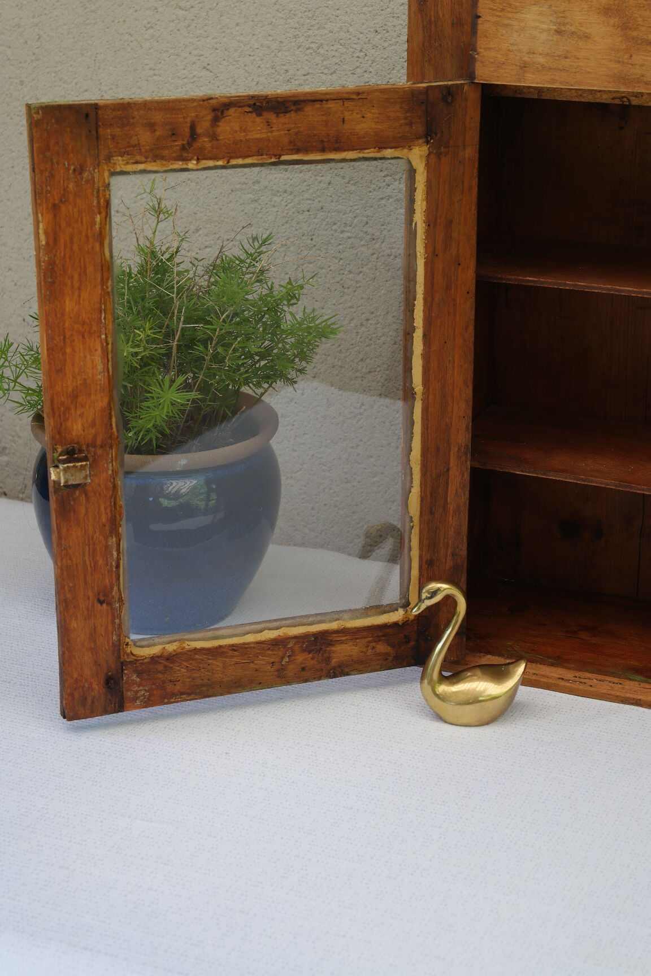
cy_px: 488
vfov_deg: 29.2
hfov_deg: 19.7
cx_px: 326
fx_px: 1871
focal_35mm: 69
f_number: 5.6
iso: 200
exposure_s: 1/80
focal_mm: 45
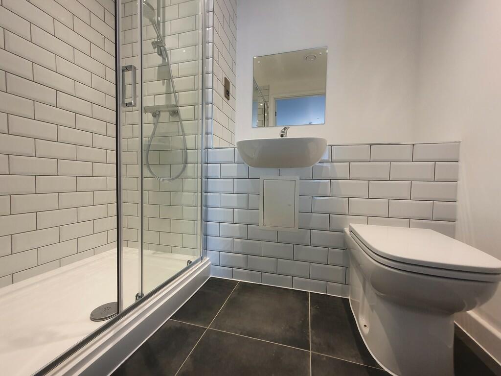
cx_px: 250
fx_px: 188
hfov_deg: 106.2
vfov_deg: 89.9
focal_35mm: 13
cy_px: 188
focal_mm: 1.8
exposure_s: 1/50
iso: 160
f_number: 2.2
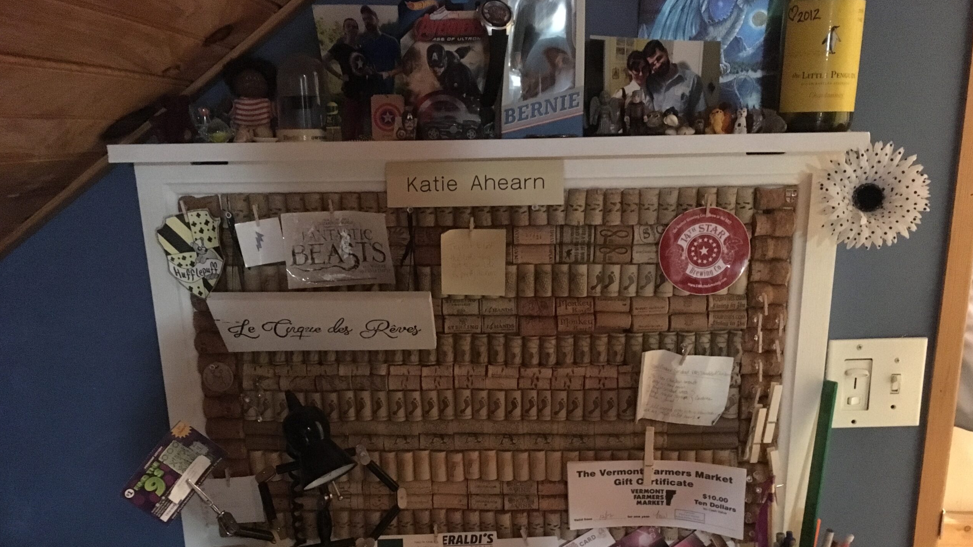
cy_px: 364
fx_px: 826
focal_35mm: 32
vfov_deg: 36.3
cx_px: 489
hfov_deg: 61.0
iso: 1250
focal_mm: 4.15
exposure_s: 1/15
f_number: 2.2
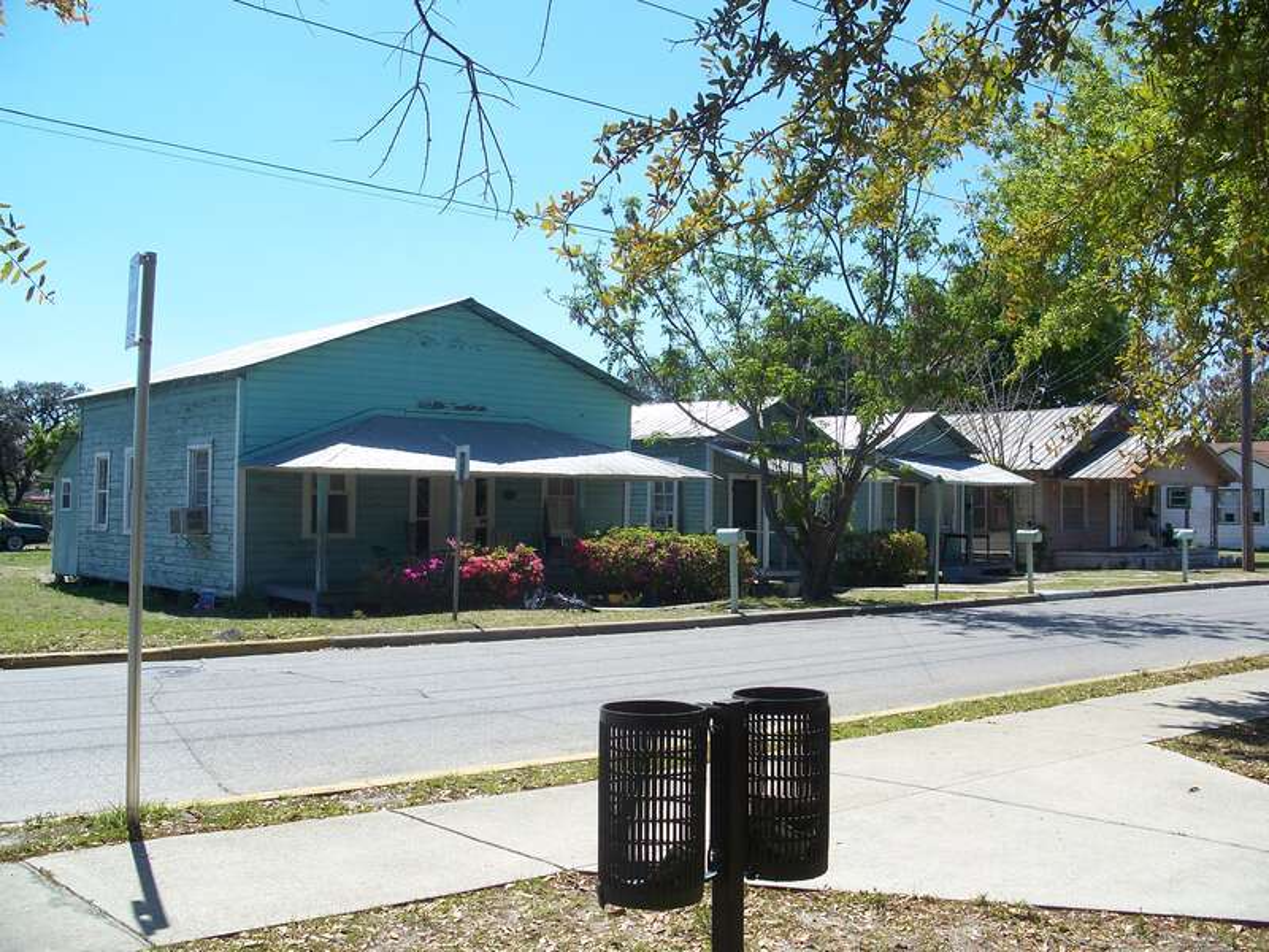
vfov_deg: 38.7
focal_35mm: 37
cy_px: 476
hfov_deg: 50.1
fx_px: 1356
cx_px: 634
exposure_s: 1/400
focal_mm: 7.8
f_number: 4
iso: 64
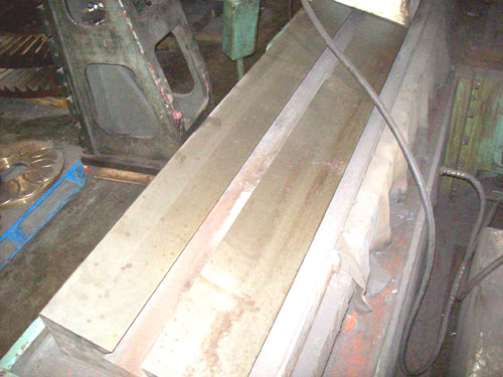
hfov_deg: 51.4
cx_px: 252
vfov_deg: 39.7
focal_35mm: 36
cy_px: 188
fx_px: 523
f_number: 2.7
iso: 400
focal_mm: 6
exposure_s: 1/64
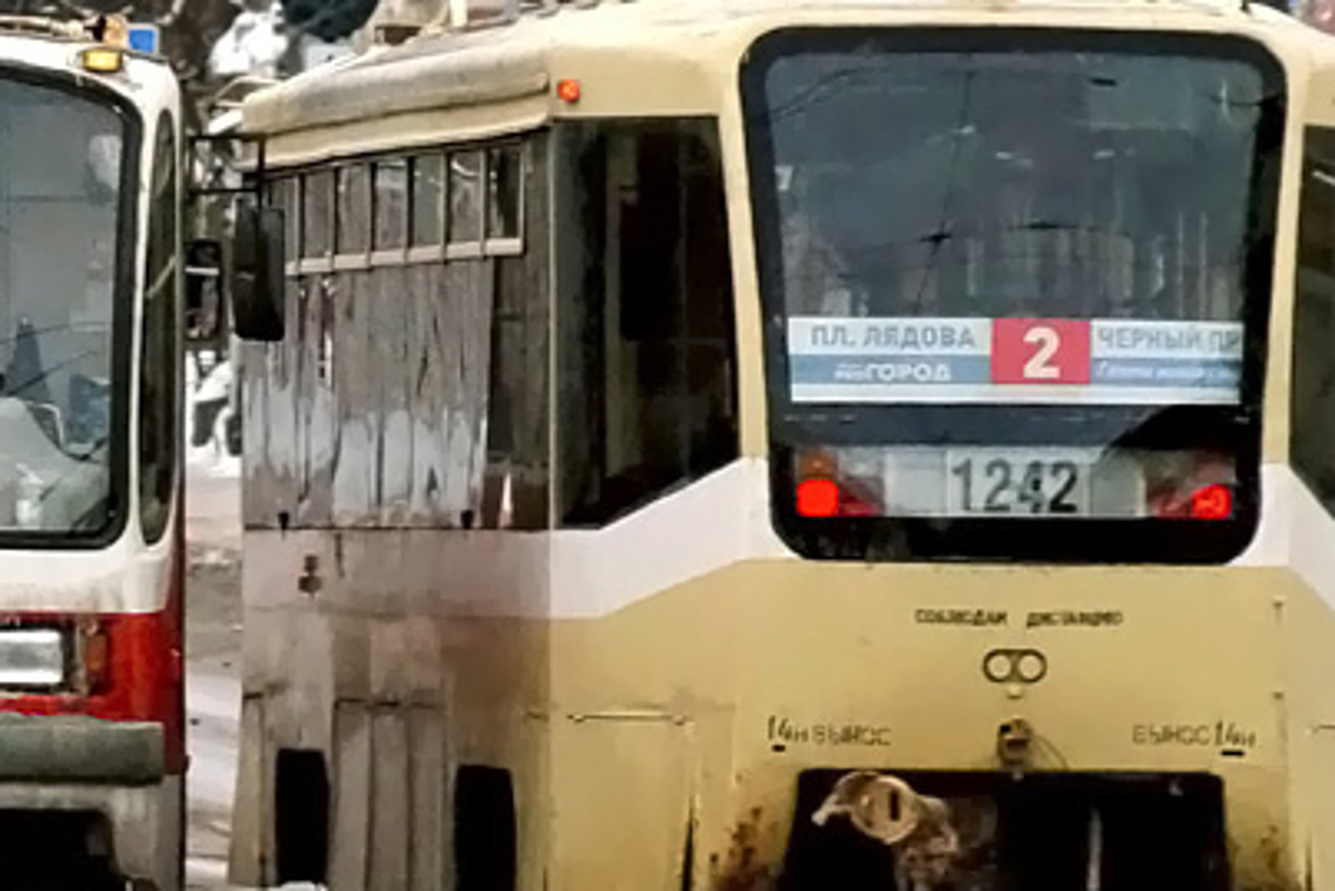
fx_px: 21515
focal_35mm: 580
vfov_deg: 2.4
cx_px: 255
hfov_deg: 3.6
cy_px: 0
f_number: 5.6
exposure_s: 1/320
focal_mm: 130
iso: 800
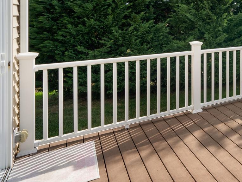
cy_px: 16
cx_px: 309
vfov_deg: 37.0
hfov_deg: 35.9
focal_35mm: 36
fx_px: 252
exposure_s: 1/1000
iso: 200
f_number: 5.6
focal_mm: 14
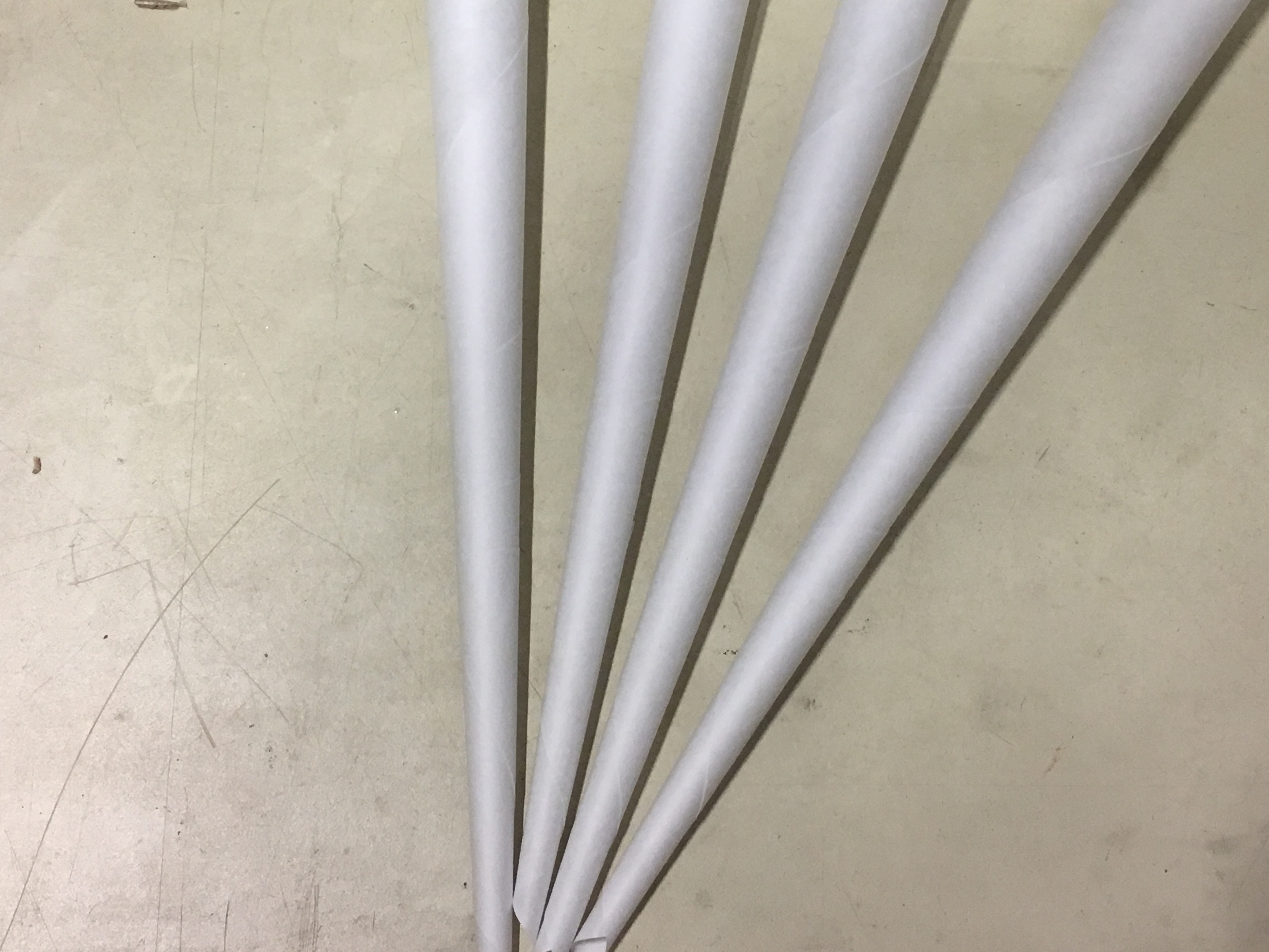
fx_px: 1796
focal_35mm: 49
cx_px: 669
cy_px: 250
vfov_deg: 29.3
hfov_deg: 38.9
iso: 125
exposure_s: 1/33
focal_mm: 4.15
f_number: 2.2
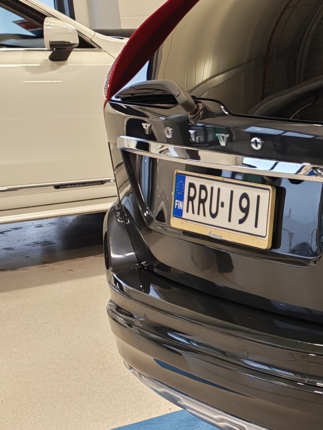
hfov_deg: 13.1
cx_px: 631
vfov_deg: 19.8
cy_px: 259
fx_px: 1232
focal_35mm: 99
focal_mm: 6.12
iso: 200
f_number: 1.9
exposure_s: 1/100
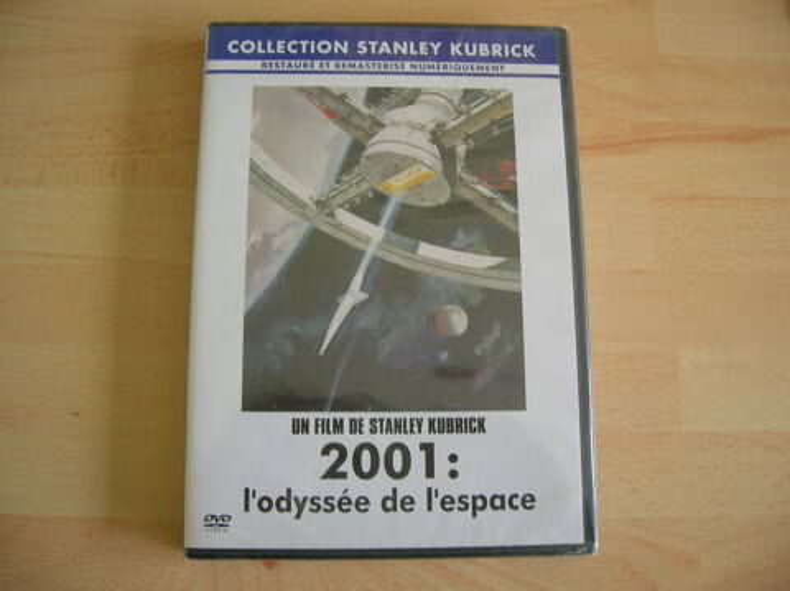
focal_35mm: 34
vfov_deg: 41.7
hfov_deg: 54.0
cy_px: 296
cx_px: 395
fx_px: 775
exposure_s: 1/6
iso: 50
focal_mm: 5.7
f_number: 2.9
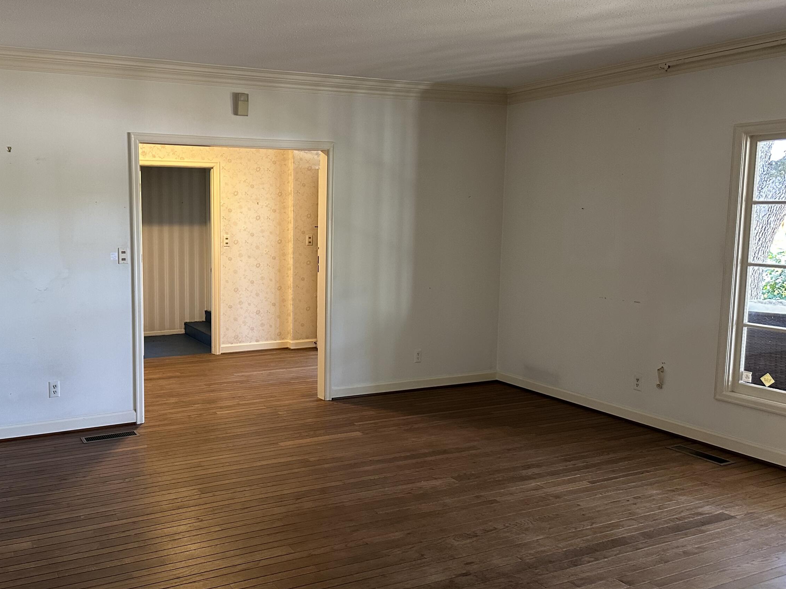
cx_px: 271
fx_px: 727
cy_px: 299
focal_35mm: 32
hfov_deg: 55.8
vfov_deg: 44.2
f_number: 1.78
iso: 320
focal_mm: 6.86
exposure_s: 1/60
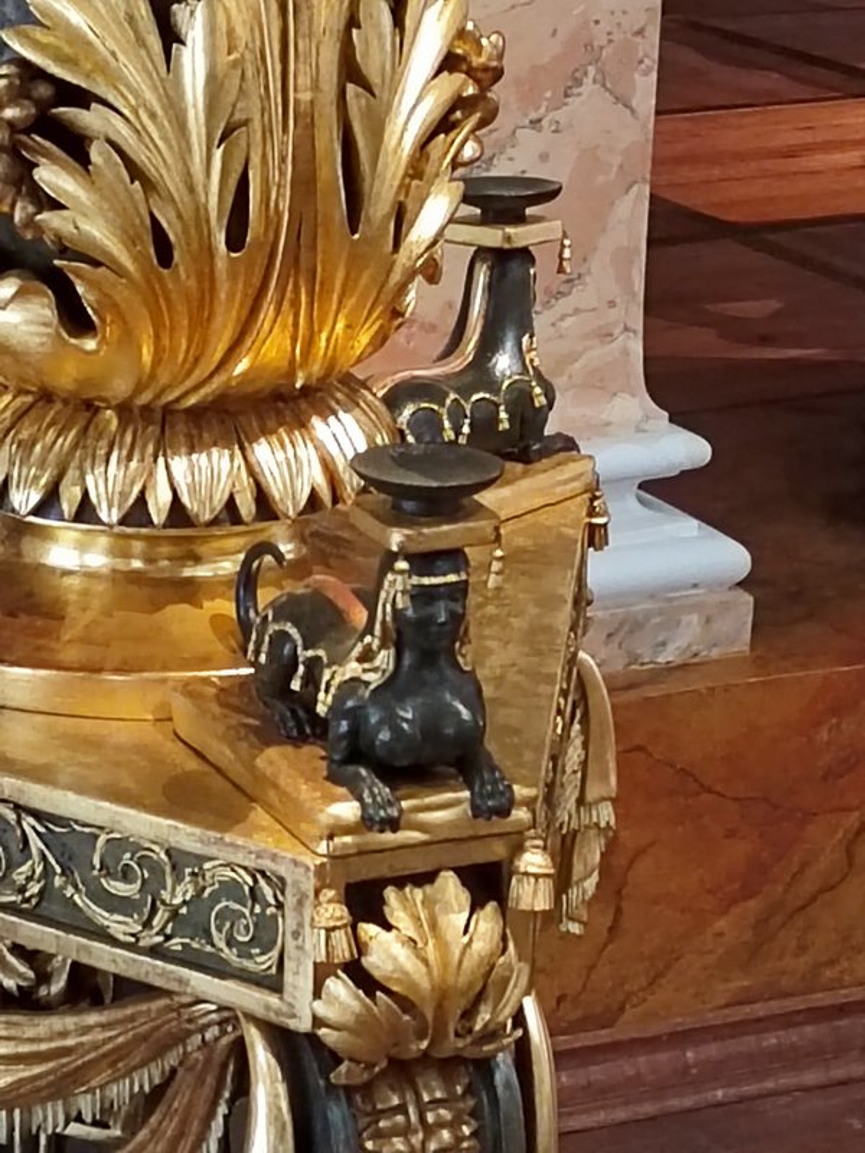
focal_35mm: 122
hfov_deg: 12.1
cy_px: 576
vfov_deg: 16.1
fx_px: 4065
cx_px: 432
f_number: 1.9
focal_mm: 5.52
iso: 4560
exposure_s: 1/20
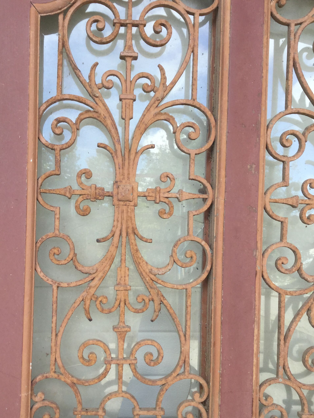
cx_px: 122
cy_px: 229
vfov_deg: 46.7
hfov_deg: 35.8
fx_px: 484
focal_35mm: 40
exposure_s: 1/100
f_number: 2.4
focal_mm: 3.3
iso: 32
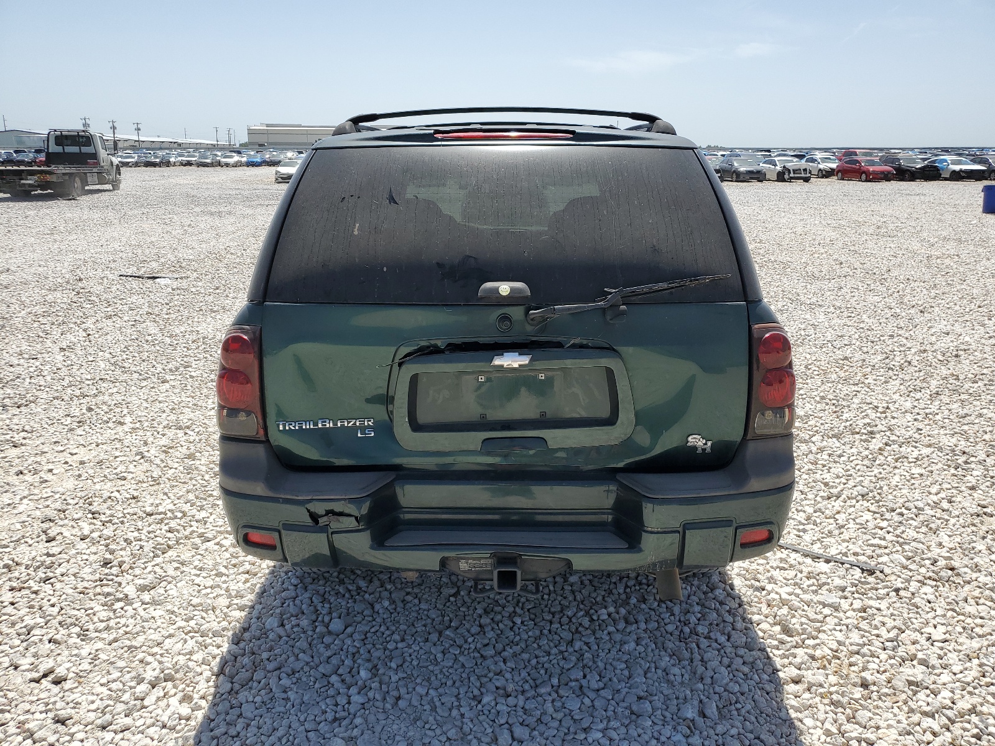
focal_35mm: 26
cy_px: 373
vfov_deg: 53.1
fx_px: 747
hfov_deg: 67.3
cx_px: 498
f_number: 1.5
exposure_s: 1/3333
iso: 50
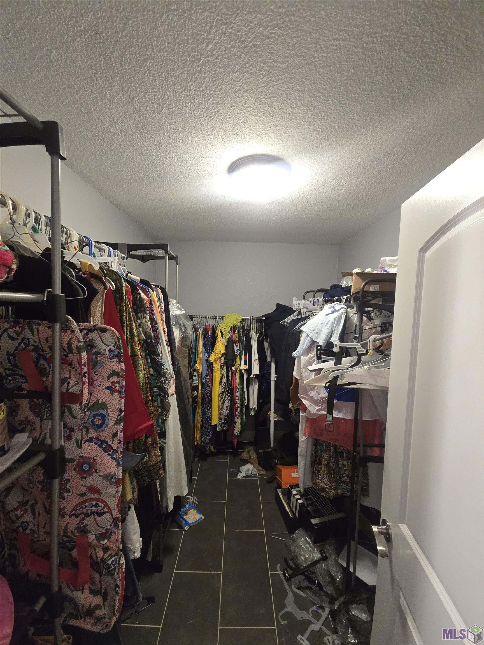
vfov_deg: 106.2
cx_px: 242
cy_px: 322
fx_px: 242
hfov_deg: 89.9
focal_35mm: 13
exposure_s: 1/60
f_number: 2.2
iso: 500
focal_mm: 2.2
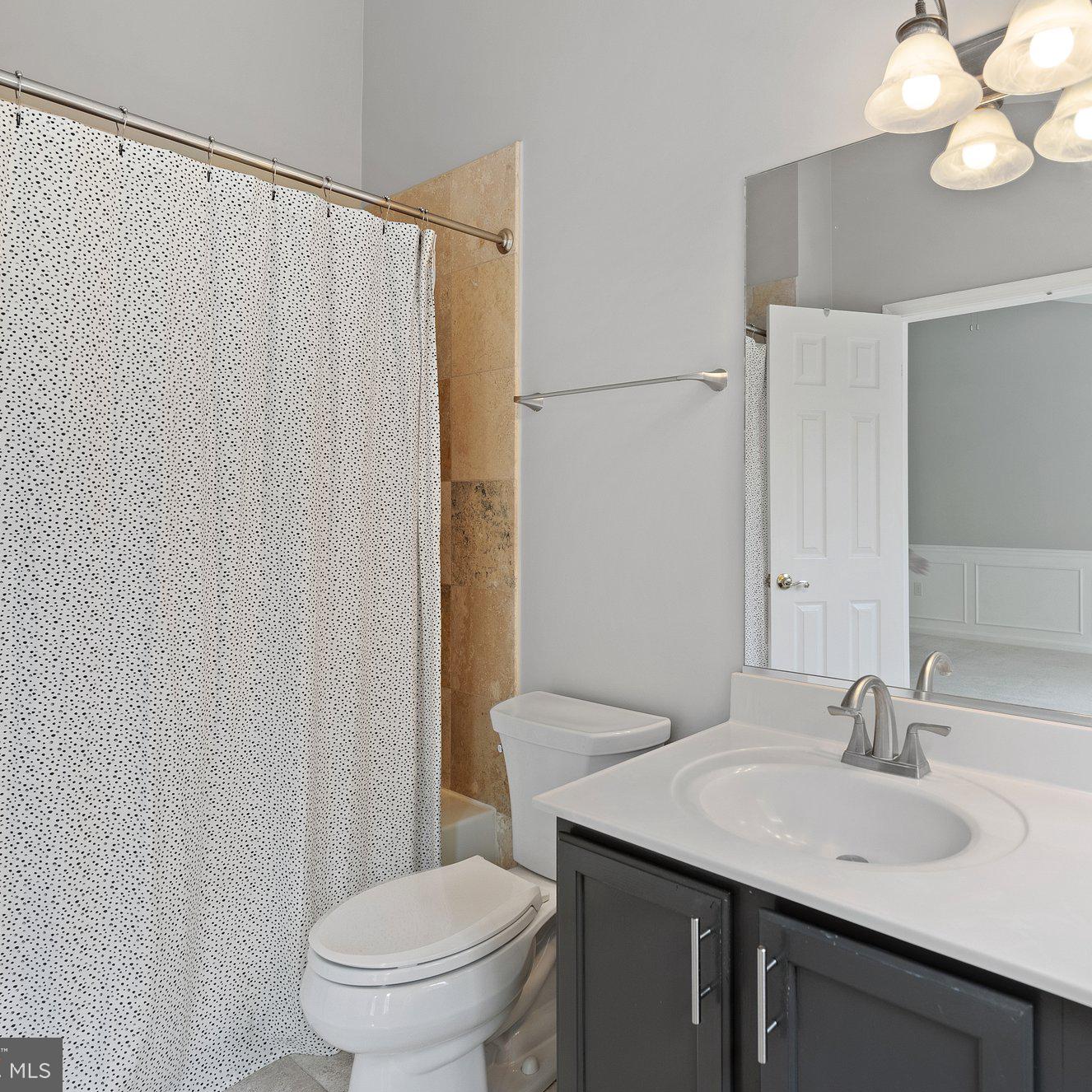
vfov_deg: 72.1
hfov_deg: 70.2
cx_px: 723
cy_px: 536
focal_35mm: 21
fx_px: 749
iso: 640
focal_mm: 16
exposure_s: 1/6
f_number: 8
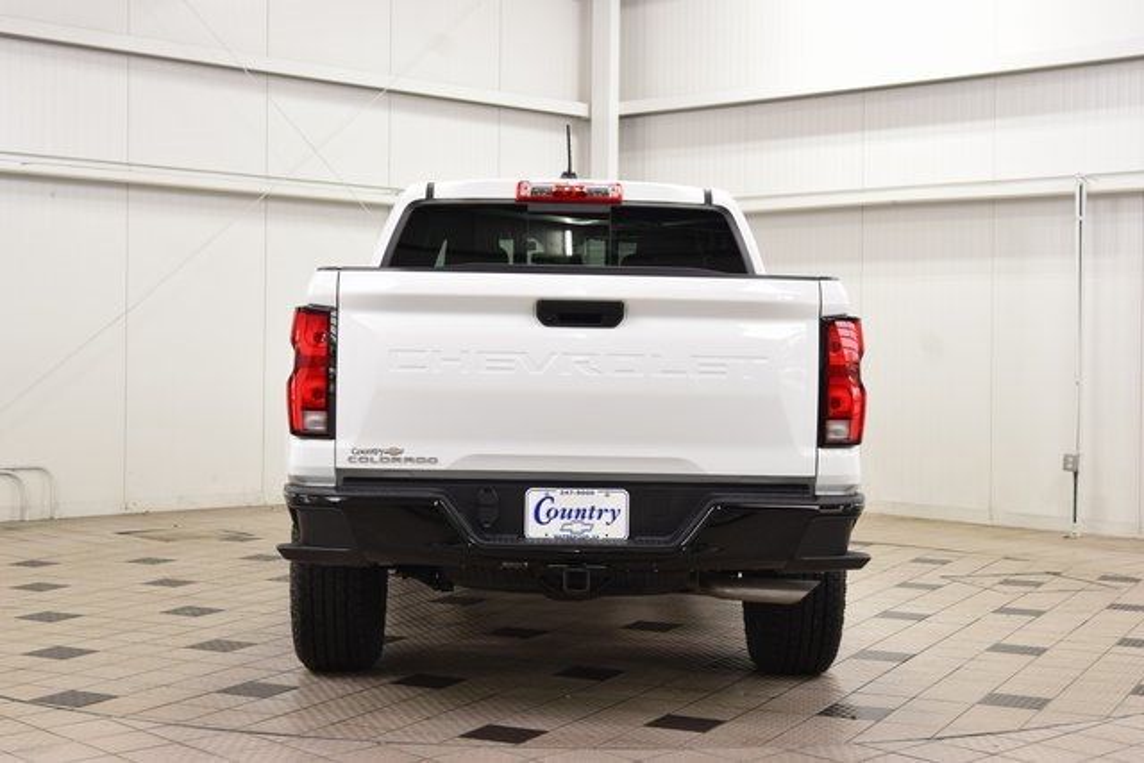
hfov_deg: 35.0
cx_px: 572
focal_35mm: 57
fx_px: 1812
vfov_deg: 23.8
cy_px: 382
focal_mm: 38
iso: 800
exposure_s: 1/30
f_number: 7.1
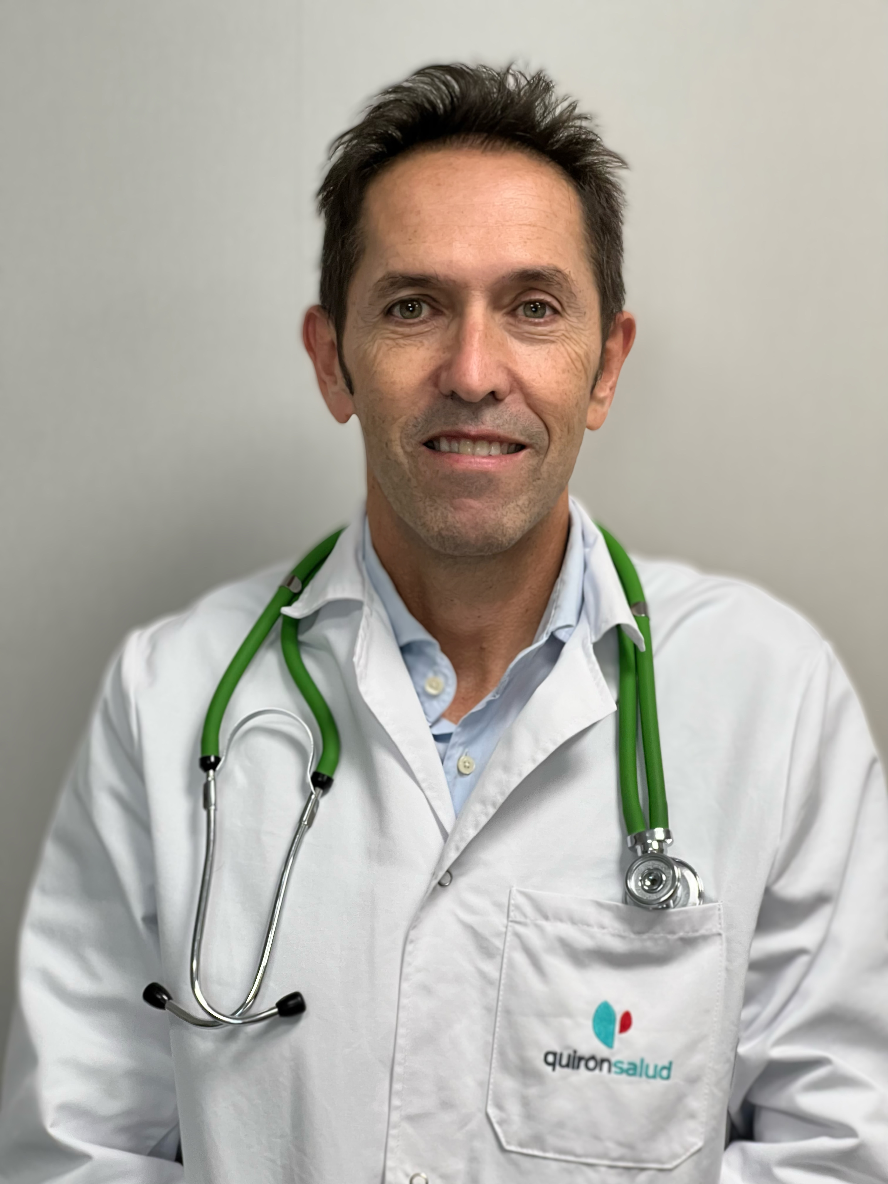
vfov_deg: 25.3
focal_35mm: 77
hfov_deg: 19.1
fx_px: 2634
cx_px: 444
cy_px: 592
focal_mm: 9
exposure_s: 1/50
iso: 160
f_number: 2.8
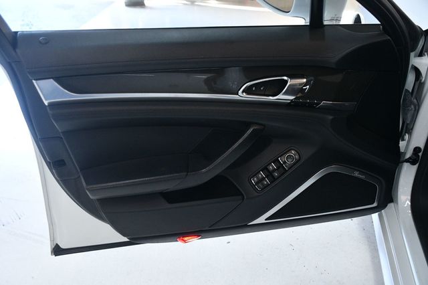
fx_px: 428
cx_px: 214
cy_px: 142
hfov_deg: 53.2
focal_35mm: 36
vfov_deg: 36.8
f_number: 3.8
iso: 1400
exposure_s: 1/125
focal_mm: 24
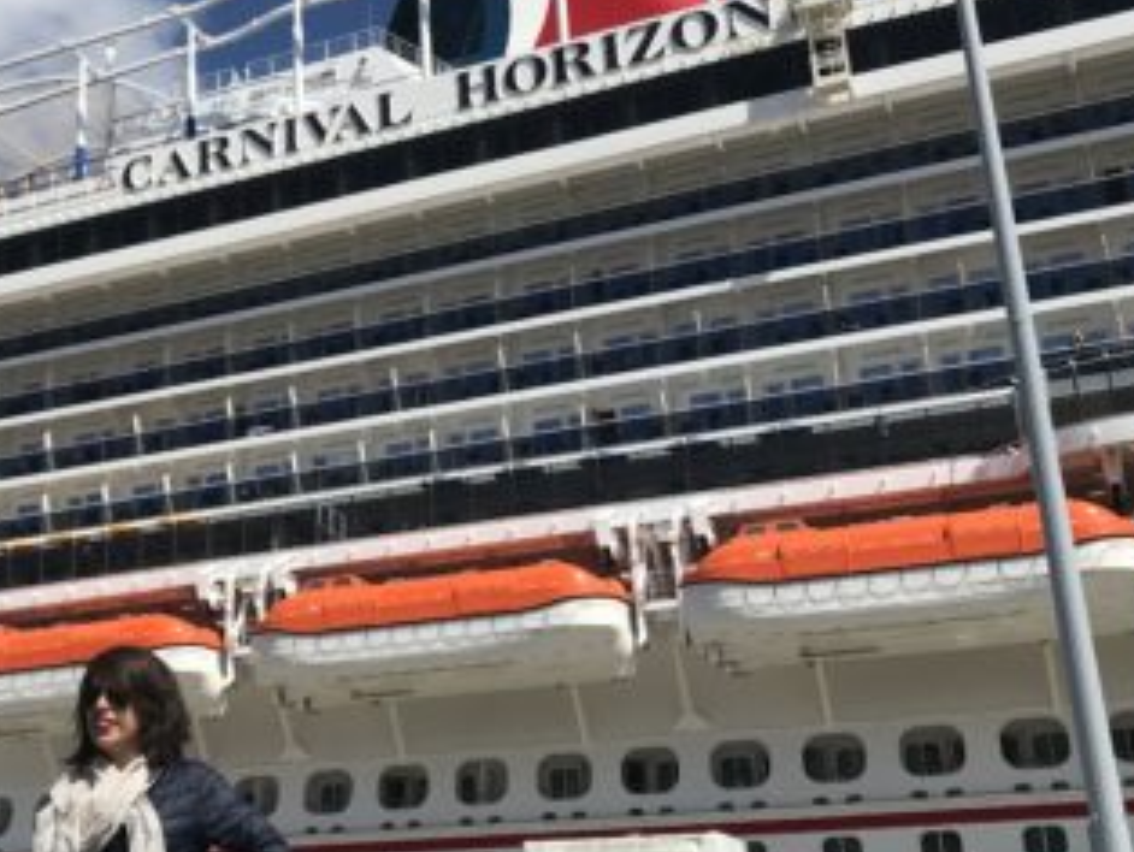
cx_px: 332
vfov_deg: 29.7
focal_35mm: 49
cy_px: 460
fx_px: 1606
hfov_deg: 38.2
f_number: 1.8
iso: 20
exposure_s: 1/3831
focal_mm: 3.99
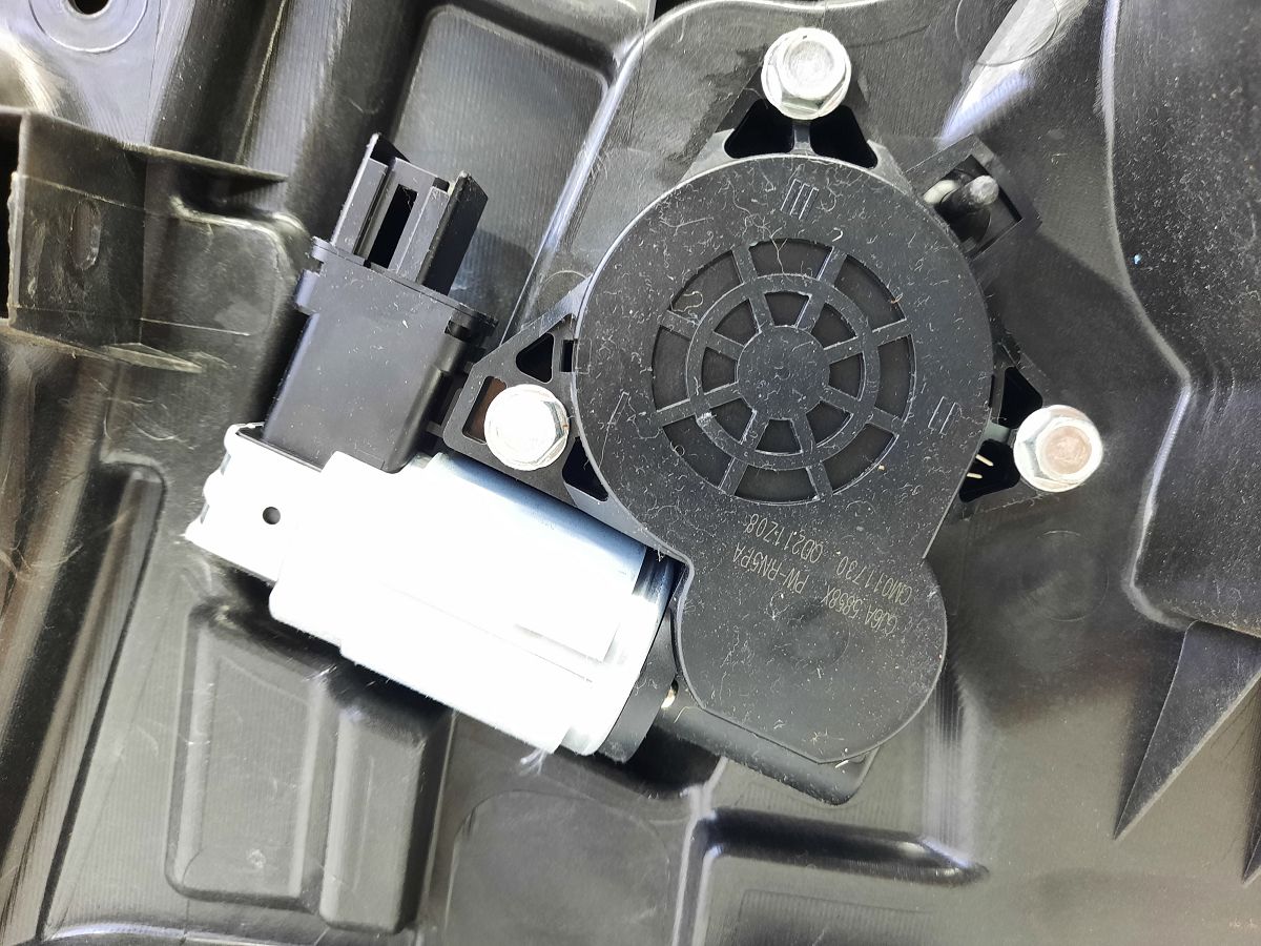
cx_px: 630
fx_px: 911
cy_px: 473
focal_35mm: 25
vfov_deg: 54.9
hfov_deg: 69.4
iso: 320
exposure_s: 1/25
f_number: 2
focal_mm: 4.6
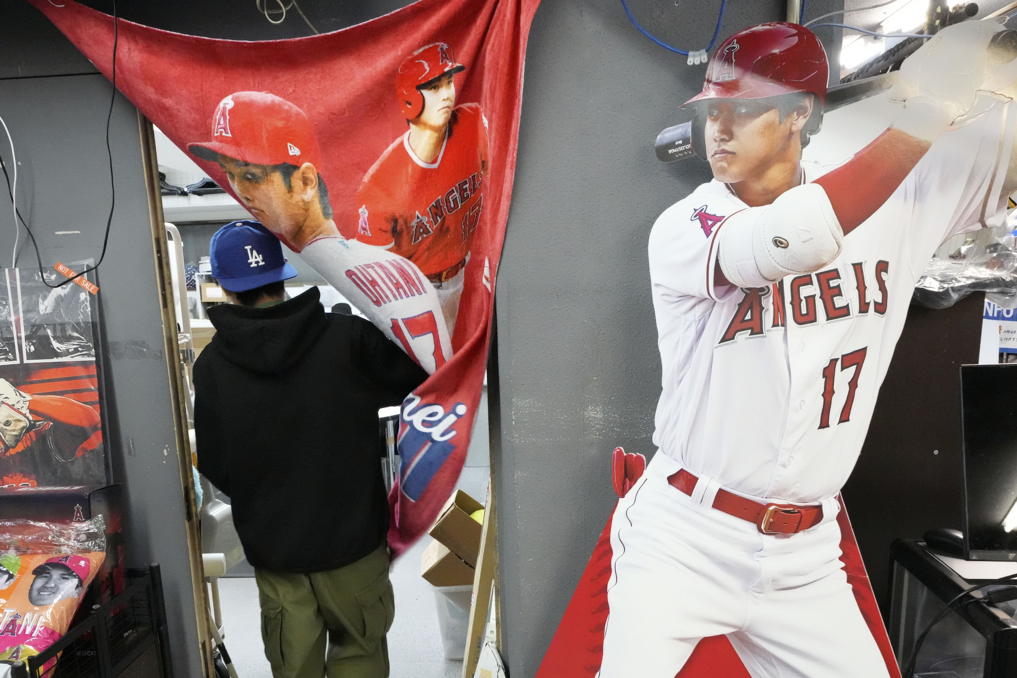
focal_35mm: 30
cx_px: 438
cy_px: 475
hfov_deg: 61.7
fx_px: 847
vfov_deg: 42.7
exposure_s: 1/80
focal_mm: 20
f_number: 8
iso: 12800
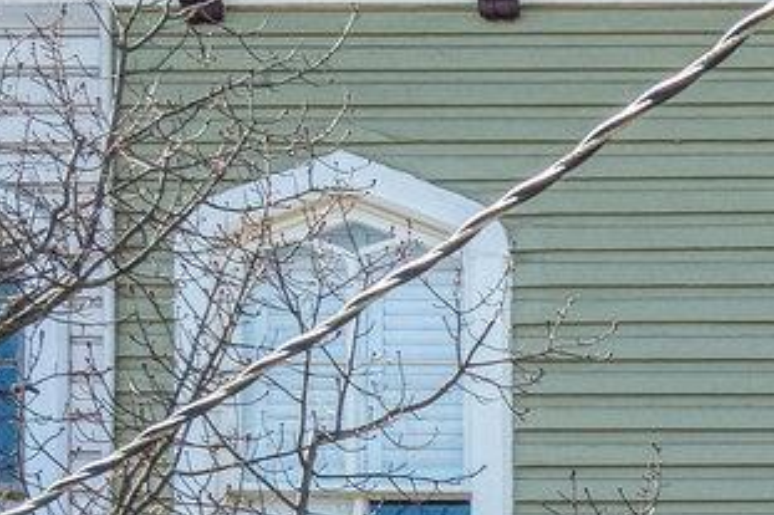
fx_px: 4104
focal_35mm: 191
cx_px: 2096
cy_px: 791
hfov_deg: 9.2
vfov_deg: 7.1
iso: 640
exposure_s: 1/320
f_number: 8
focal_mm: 29
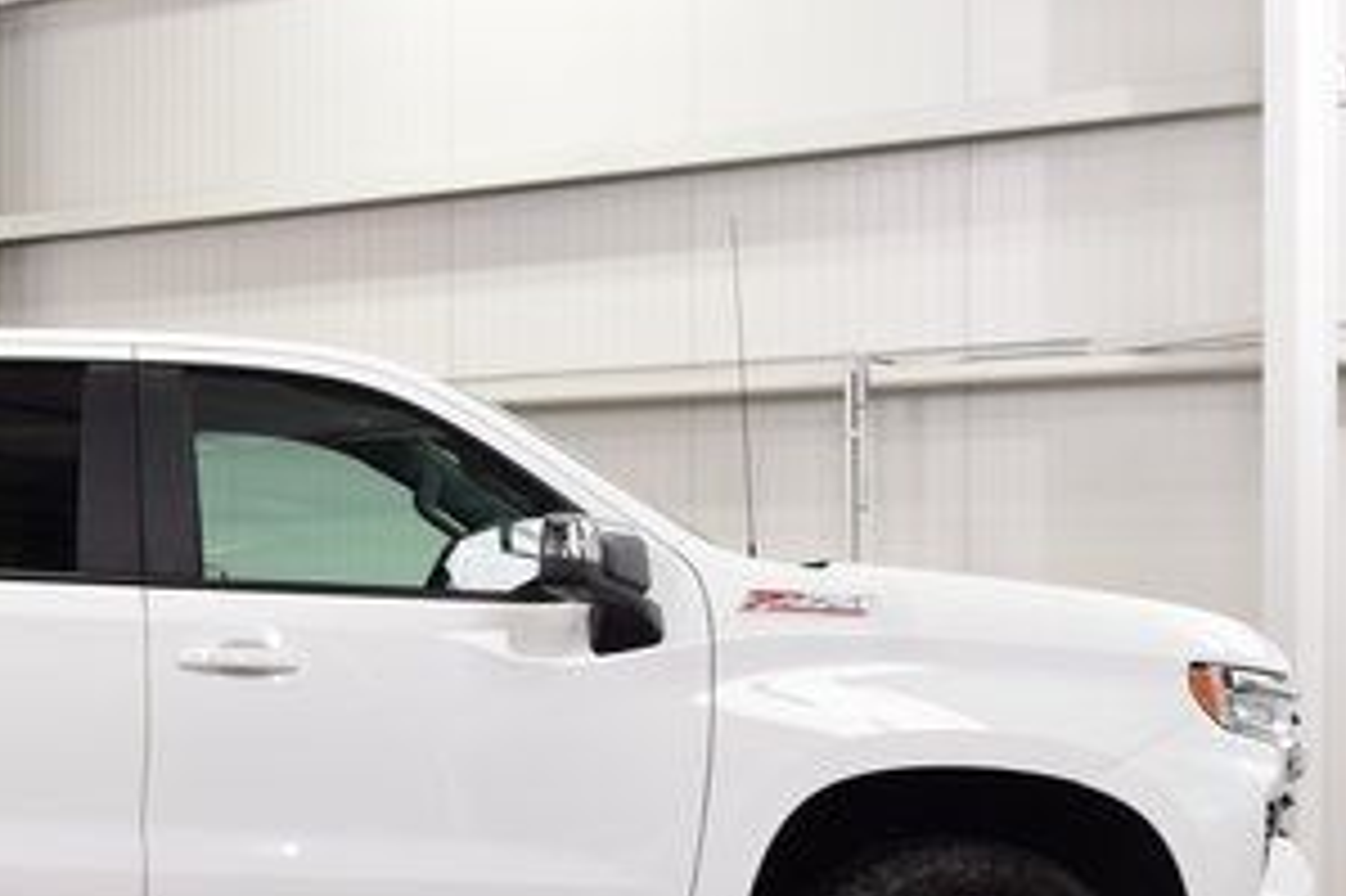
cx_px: -14
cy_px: 705
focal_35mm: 90
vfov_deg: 15.1
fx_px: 3363
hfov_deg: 21.8
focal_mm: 28
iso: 1000
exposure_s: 1/60
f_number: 8
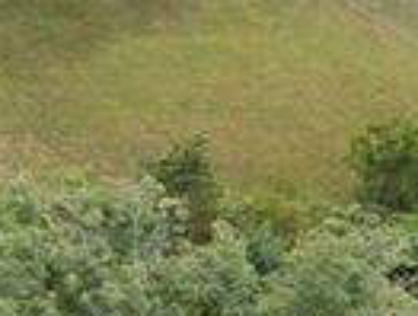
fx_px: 2264
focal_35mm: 187
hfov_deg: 8.1
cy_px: 102
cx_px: -1034
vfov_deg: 8.0
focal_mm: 8.67
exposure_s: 1/800
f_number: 1.8
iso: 100
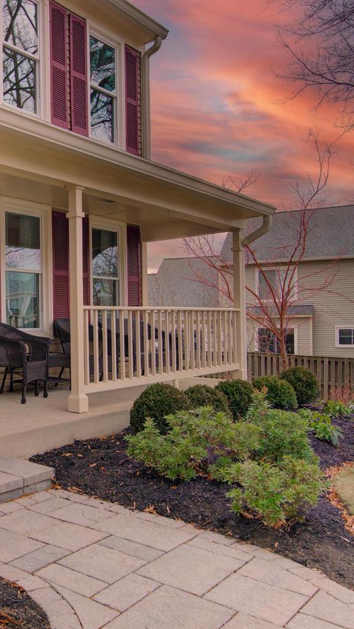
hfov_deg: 30.7
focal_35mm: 35
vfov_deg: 56.6
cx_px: -18
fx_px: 584
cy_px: 317
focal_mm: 22
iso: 100
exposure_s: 1/80
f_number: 8
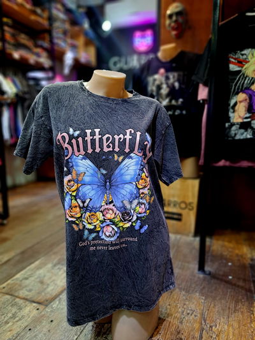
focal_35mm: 24
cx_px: 128
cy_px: 170
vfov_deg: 71.6
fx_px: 236
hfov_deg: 56.8
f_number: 1.8
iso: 125
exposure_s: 1/50
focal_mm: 5.23
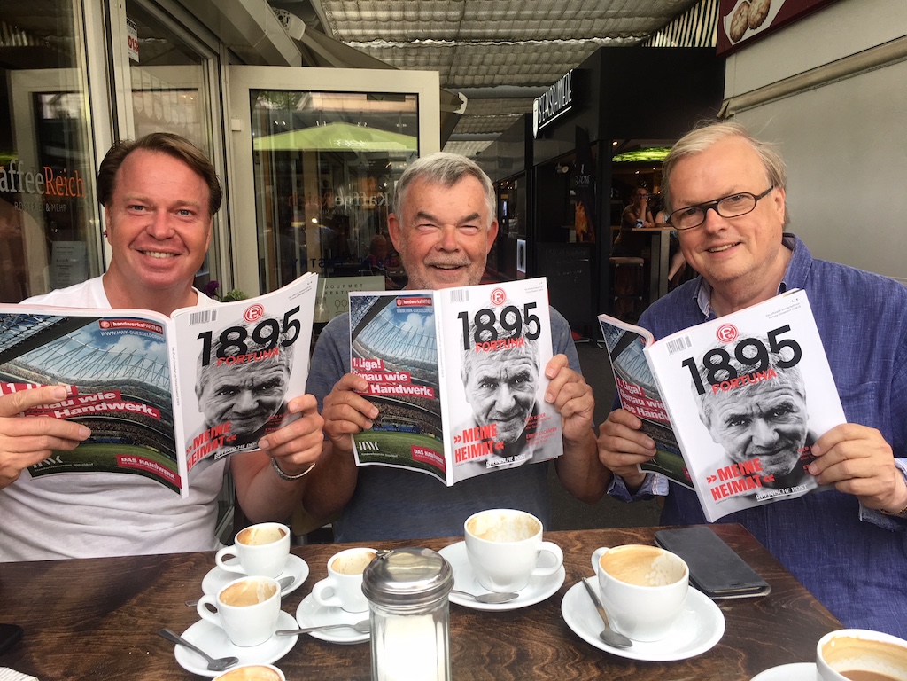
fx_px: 760
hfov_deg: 61.7
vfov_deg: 48.2
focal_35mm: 29
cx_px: 454
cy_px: 340
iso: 32
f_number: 2.2
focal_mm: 4.15
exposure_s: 1/100
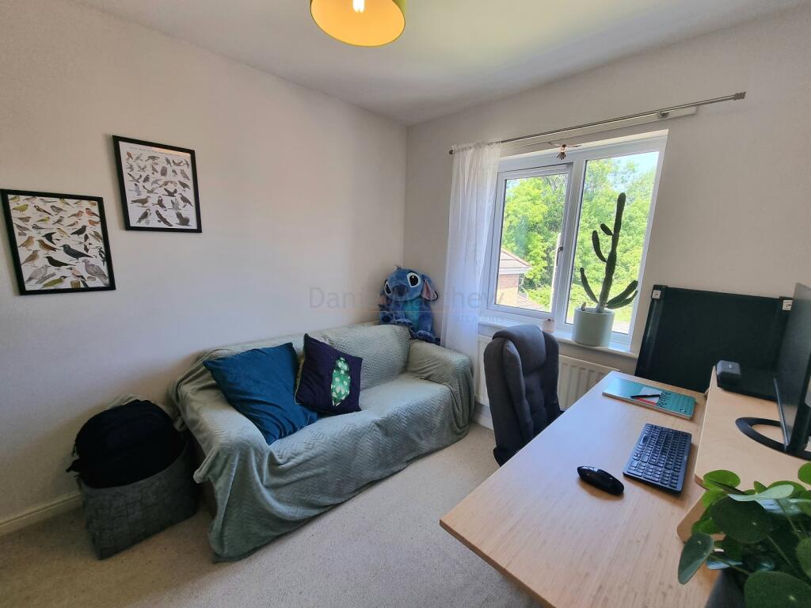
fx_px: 305
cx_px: 406
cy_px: 304
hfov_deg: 106.2
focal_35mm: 13
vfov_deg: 89.9
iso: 80
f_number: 2.2
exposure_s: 1/100
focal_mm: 2.2
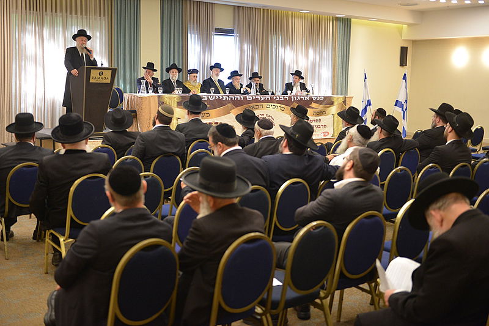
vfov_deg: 29.9
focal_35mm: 45
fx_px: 611
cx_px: 244
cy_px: 163
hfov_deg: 43.6
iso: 2500
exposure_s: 1/80
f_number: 2.8
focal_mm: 45
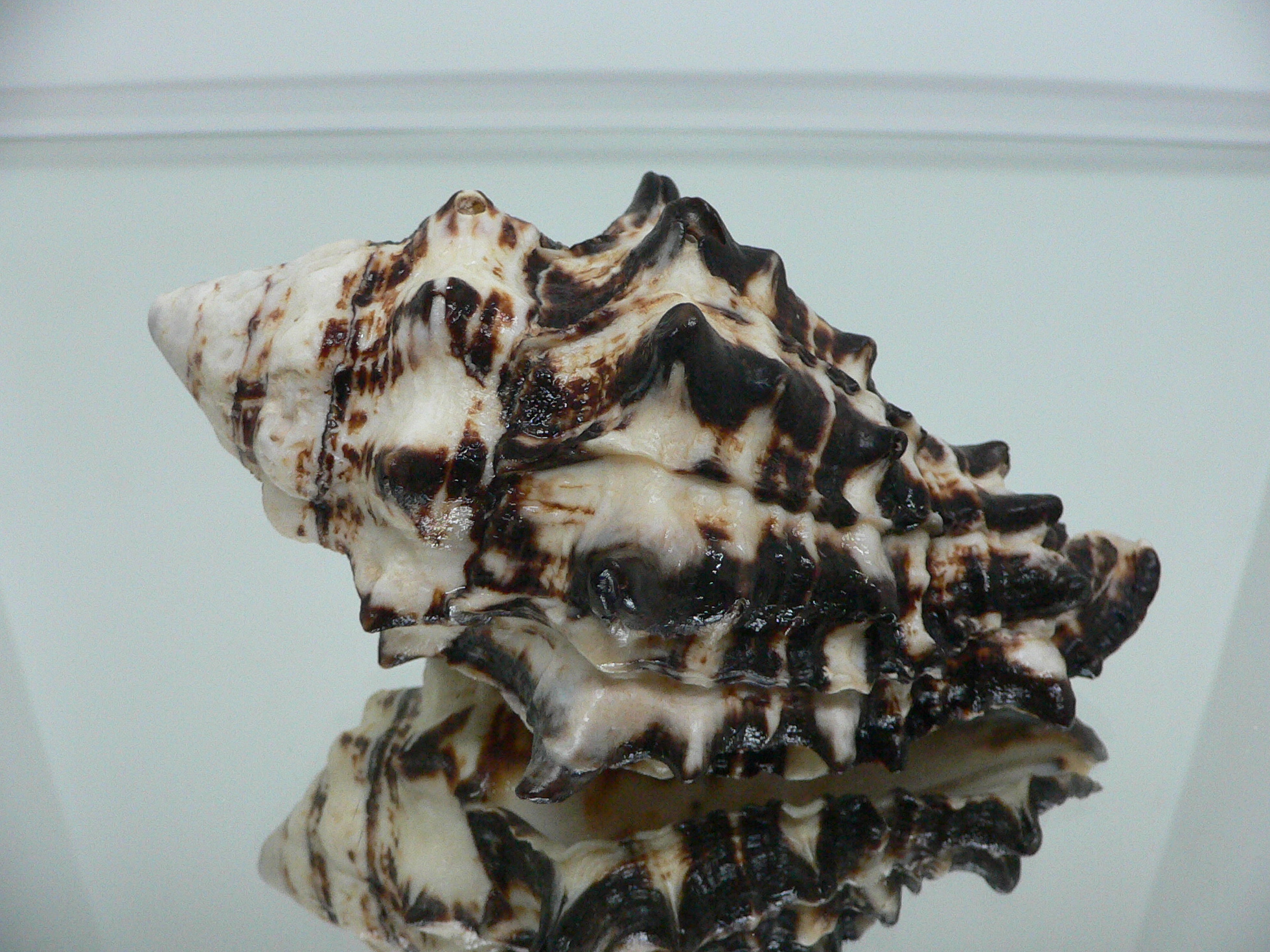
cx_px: 638
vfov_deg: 39.7
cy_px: 487
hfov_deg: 51.4
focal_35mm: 36
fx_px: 1321
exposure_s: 1/50
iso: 200
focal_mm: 4.6
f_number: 2.8
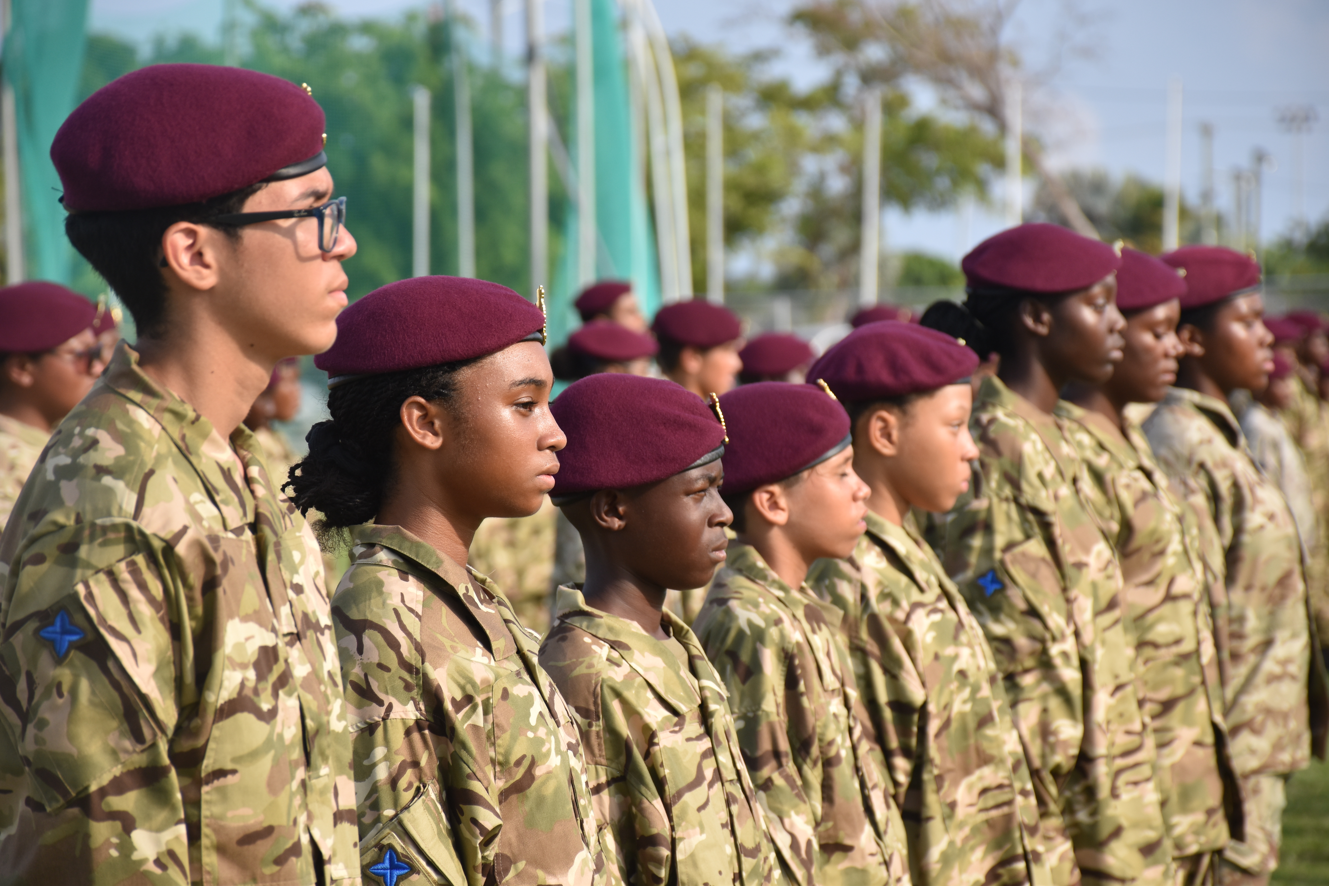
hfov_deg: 11.8
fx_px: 6423
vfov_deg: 7.9
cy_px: 443
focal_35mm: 174
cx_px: 664
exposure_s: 1/640
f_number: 6.3
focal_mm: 116
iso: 200
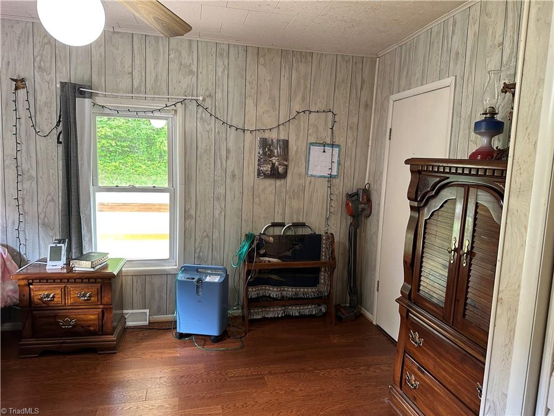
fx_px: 384
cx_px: 277
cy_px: 208
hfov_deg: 71.6
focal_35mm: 24
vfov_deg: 56.8
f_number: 1.78
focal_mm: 6.86
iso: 250
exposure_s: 1/60
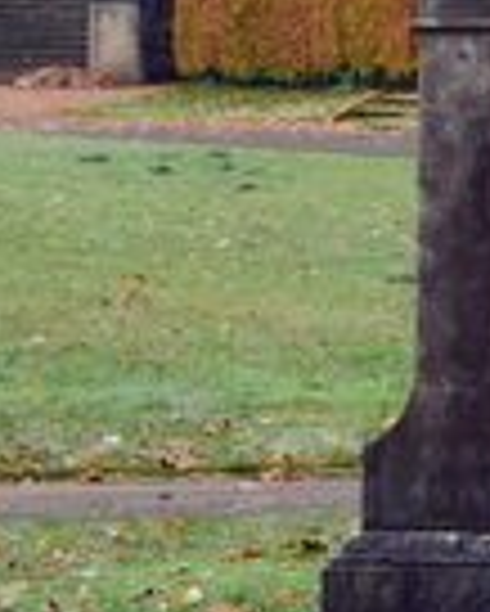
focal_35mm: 348
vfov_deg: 5.4
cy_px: -806
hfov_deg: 4.4
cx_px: 1095
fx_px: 6301
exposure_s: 1/50
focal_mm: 42
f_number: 8
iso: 400
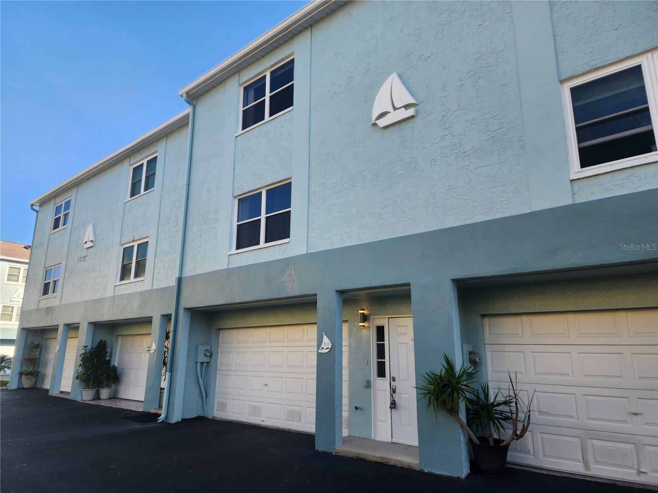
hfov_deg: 73.9
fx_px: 437
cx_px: 329
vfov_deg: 58.9
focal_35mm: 23
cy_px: 246
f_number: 1.8
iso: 12
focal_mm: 6.4
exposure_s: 1/350
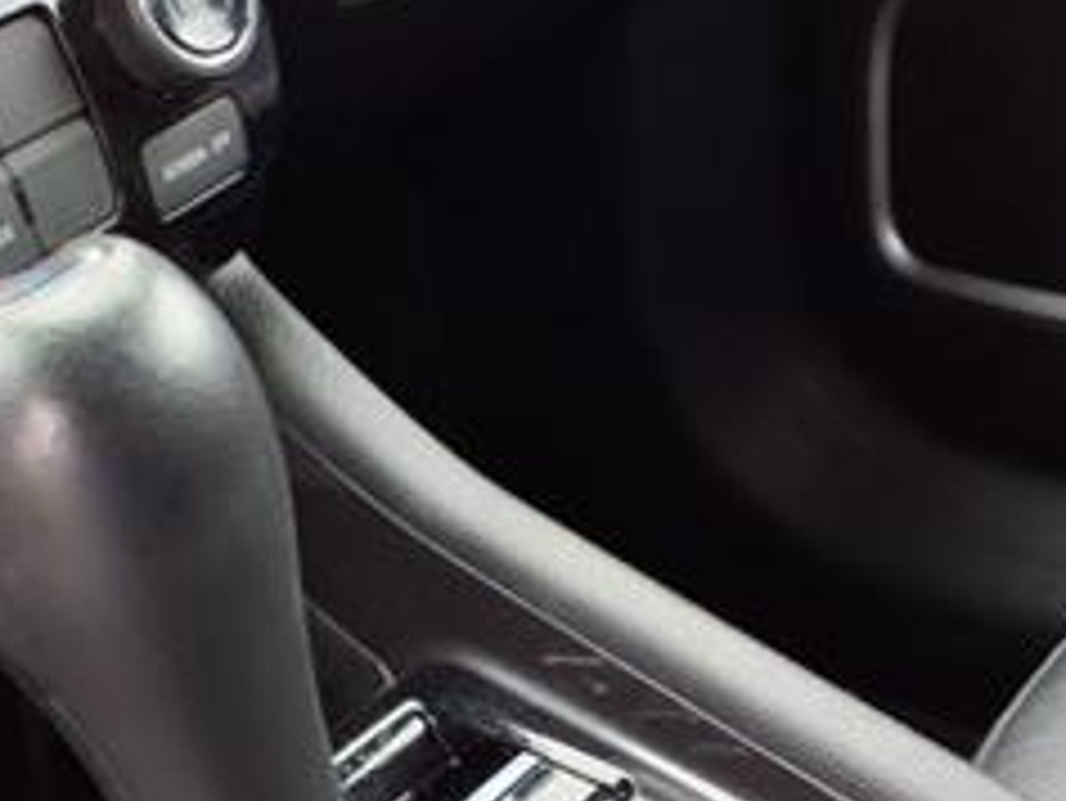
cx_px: 481
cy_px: 742
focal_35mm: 73
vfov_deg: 19.8
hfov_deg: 26.7
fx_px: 2249
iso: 50
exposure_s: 1/60.2
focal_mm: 3.58
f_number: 1.9
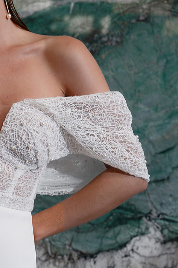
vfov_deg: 16.5
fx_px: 920
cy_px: 120
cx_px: -20
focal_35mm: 124
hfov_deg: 10.9
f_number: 4
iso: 500
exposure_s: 1/200
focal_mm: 55
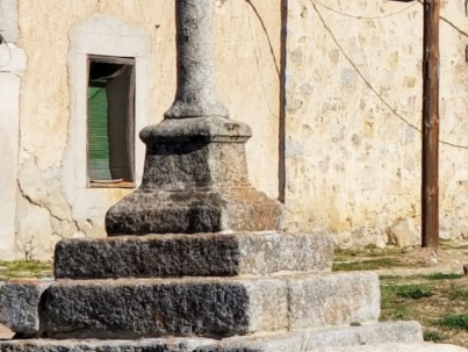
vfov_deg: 7.1
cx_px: 616
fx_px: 2815
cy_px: -13
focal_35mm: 208
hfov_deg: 9.3
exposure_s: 1/1221
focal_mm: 6
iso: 25
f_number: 2.4
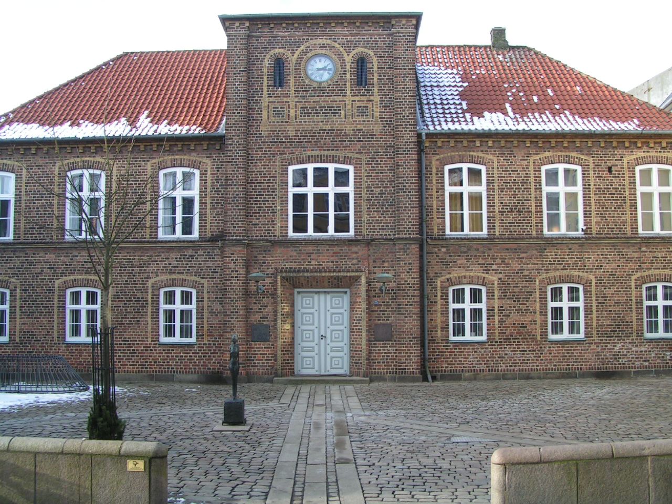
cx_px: 336
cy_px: 252
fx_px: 738
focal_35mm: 38
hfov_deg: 49.0
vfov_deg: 37.7
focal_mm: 5.8
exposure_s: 1/80
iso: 50
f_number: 5.6
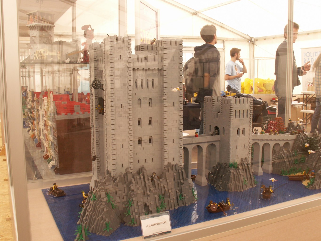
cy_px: 120
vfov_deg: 40.7
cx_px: 160
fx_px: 325
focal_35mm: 35
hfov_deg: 52.6
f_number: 7.1
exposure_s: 1/8
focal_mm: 5.86
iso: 50
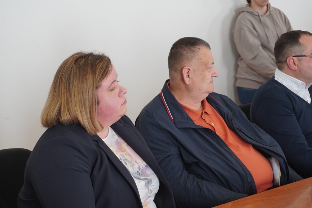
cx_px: 149
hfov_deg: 24.5
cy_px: 114
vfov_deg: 16.5
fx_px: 719
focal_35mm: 83
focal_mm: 50
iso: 640
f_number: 5.6
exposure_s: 1/60
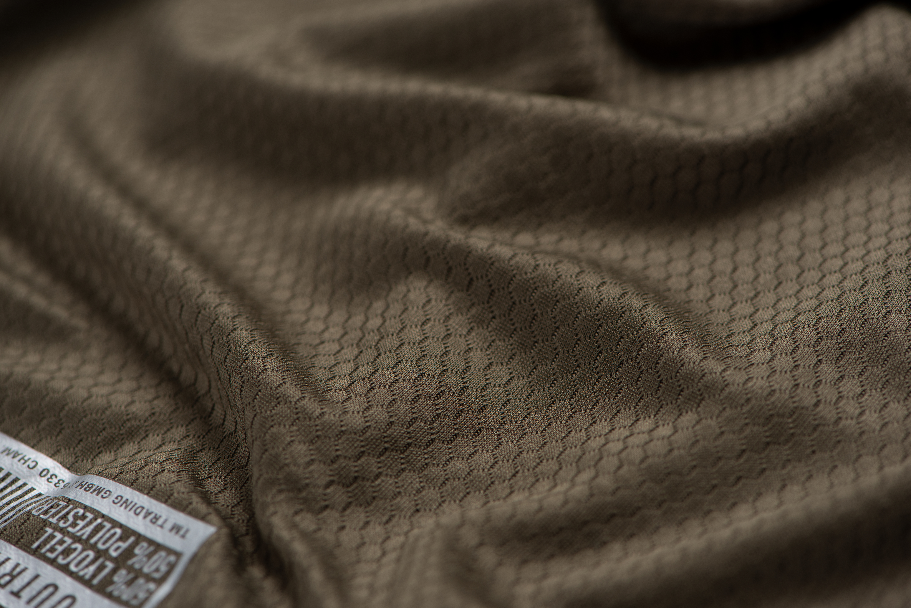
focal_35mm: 105
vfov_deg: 13.1
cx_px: 456
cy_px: 304
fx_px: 2658
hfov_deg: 19.4
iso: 100
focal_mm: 105
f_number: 9
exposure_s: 1/160
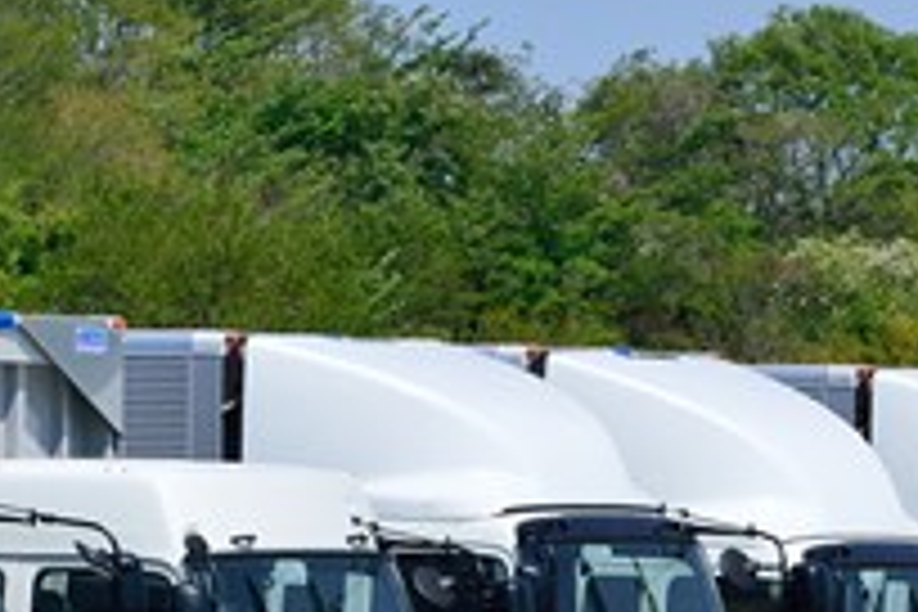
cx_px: 234
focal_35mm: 371
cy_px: 292
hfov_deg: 5.6
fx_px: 9460
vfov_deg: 3.7
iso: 100
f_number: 8
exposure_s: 1/400
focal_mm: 70
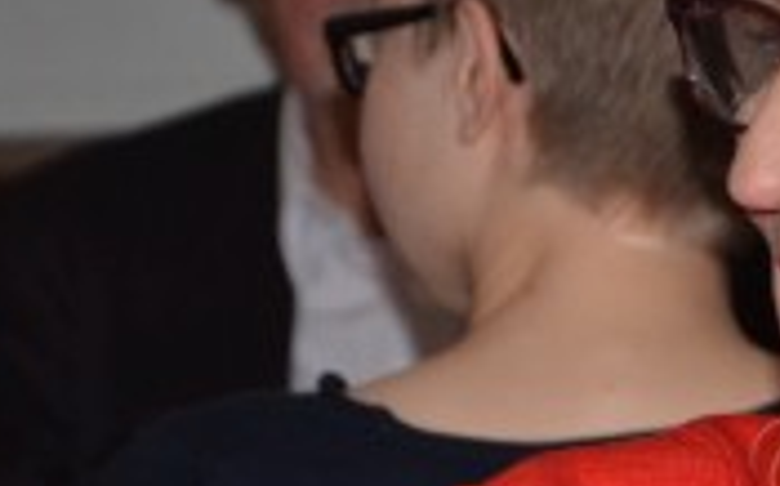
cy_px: 256
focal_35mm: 397
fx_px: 8431
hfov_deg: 5.3
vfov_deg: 3.3
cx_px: 940
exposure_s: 1/60
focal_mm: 66
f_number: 5.3
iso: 800
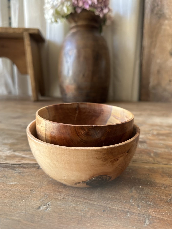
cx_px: 84
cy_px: 112
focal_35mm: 25
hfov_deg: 54.9
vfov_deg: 69.4
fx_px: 166
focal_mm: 6.86
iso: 100
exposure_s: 1/121
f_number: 1.78
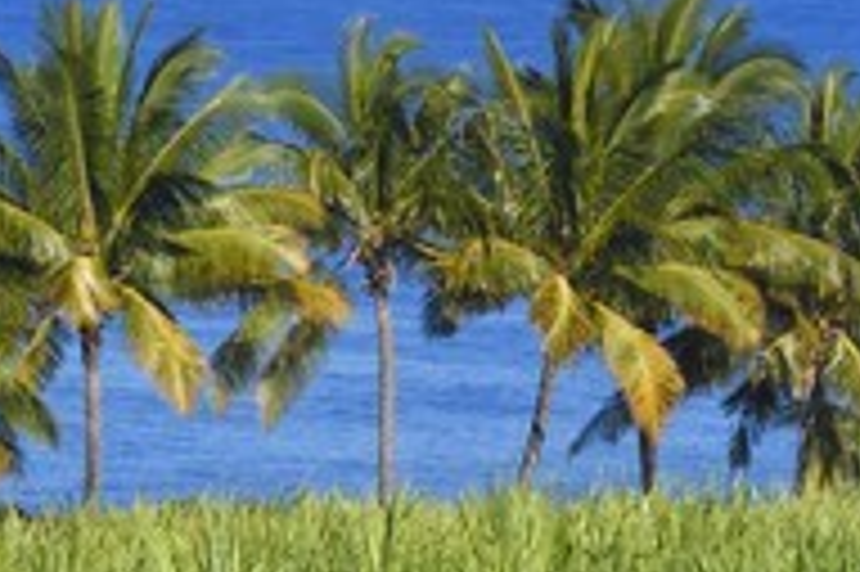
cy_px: 572
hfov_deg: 4.7
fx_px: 10502
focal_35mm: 440
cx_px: 416
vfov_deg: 3.1
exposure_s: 1/320
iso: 200
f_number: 11
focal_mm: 200
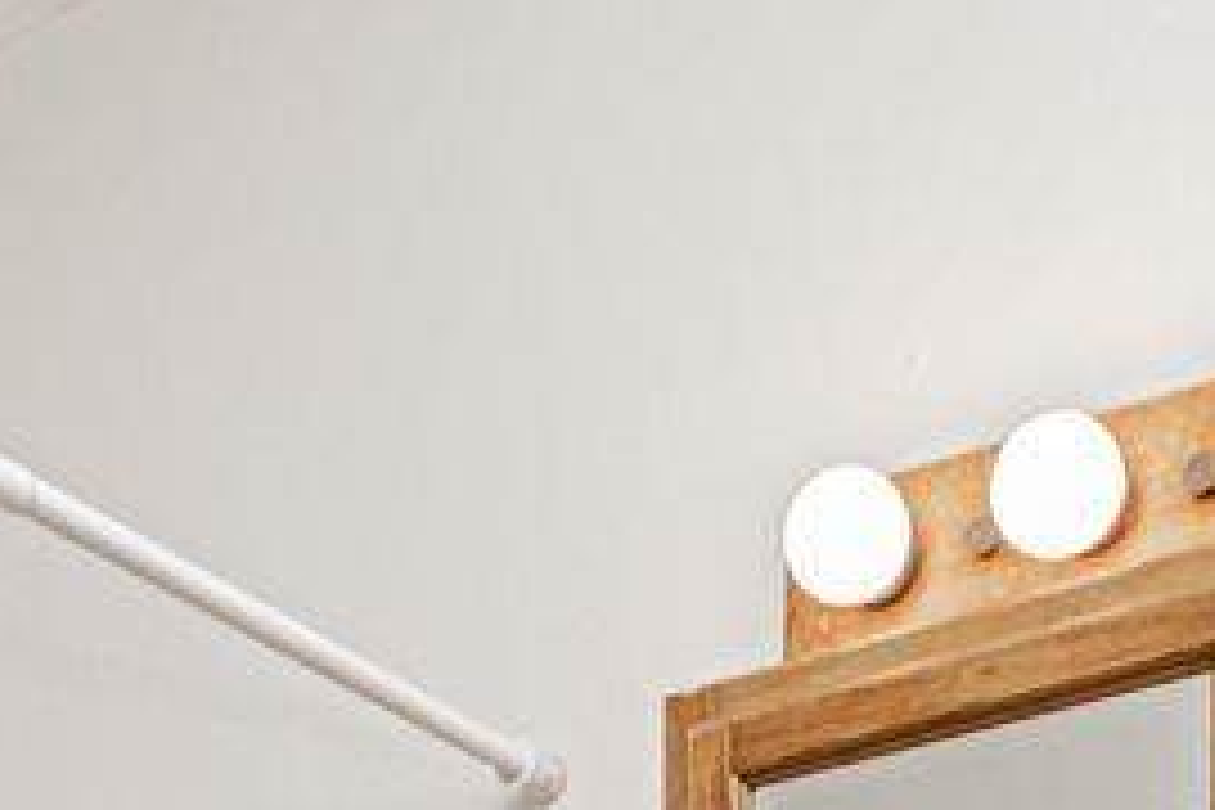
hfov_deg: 28.4
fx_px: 2396
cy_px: 1735
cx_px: 572
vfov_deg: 14.8
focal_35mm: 71
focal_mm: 10
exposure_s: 1/60
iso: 800
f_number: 10
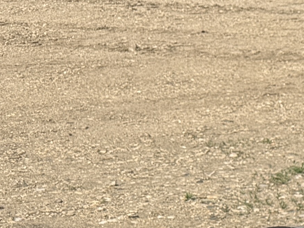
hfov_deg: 10.3
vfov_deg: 9.3
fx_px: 1361
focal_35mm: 155
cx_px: 824
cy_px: 362
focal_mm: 6.76
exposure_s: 1/4405
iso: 80
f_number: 1.78
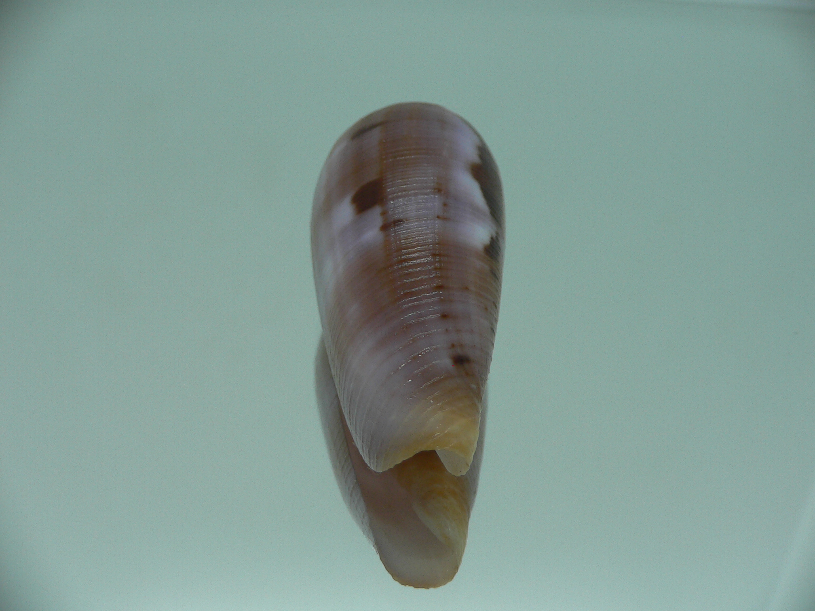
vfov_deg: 40.7
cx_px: 408
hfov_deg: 52.6
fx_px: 824
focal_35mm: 35
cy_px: 306
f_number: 2.8
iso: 80
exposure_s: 1/60
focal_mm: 4.6
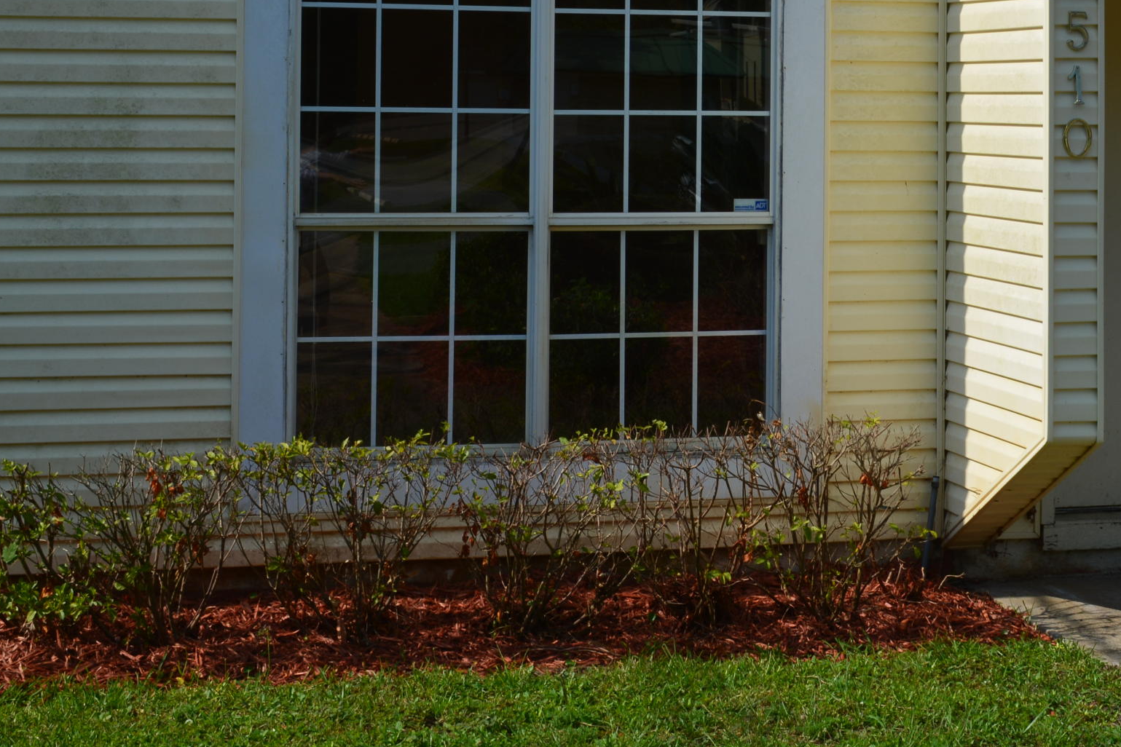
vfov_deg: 17.7
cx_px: 790
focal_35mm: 76
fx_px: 2366
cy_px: 68
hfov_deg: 26.4
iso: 100
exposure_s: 1/125
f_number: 11
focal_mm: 26
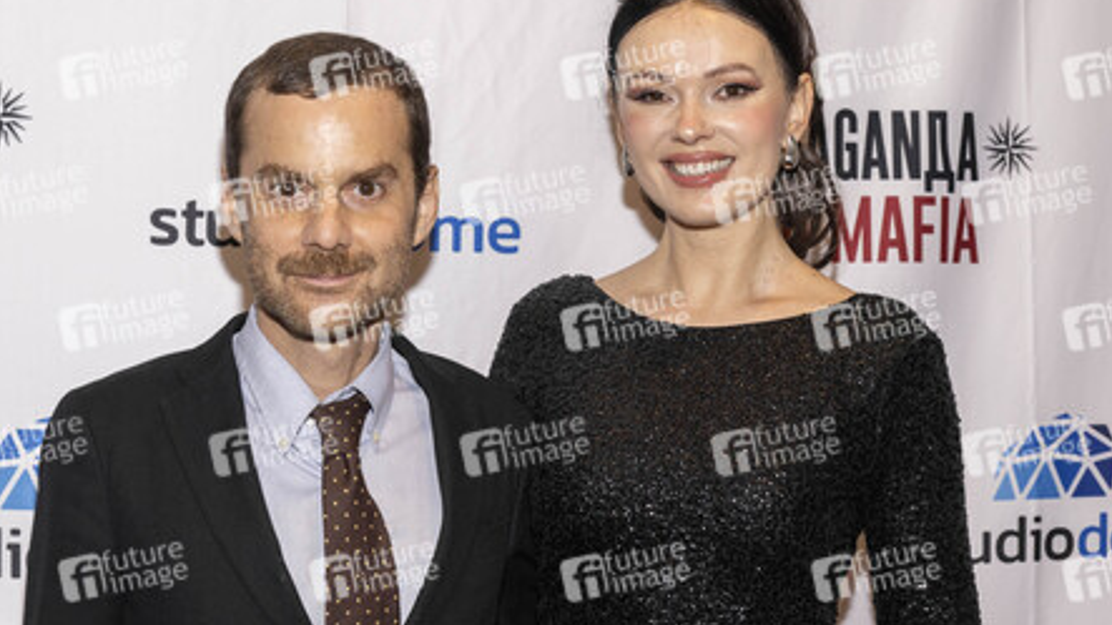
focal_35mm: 65
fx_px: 1916
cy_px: 259
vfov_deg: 18.5
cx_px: 559
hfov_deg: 32.4
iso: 800
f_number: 5.6
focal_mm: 61
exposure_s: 1/200
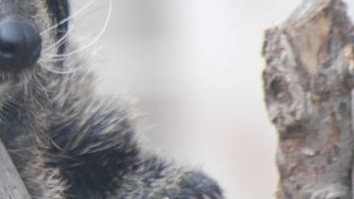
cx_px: -194
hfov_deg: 1.0
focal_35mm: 2090
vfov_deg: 0.6
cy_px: -3
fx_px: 19617
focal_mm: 300
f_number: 5.6
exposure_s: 1/250
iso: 400
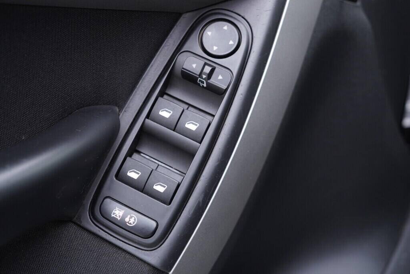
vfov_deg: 36.9
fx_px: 410
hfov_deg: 53.1
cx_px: 205
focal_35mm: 36
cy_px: 137
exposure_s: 1/40
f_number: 2.8
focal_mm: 24
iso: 200
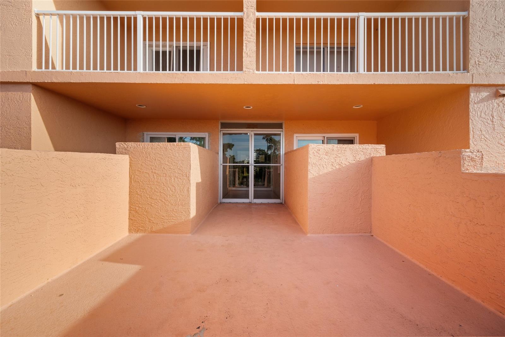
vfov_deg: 81.2
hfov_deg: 104.2
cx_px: 252
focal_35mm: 14
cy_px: 168
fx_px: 196
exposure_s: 1/100
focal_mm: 14
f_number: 6.3
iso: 250
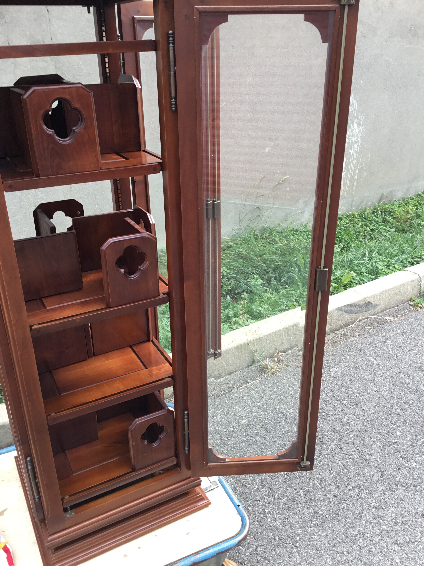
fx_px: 506
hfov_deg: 45.4
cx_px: 212
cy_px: 283
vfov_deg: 58.4
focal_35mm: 31
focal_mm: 3.3
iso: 32
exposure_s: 1/100
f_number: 2.4
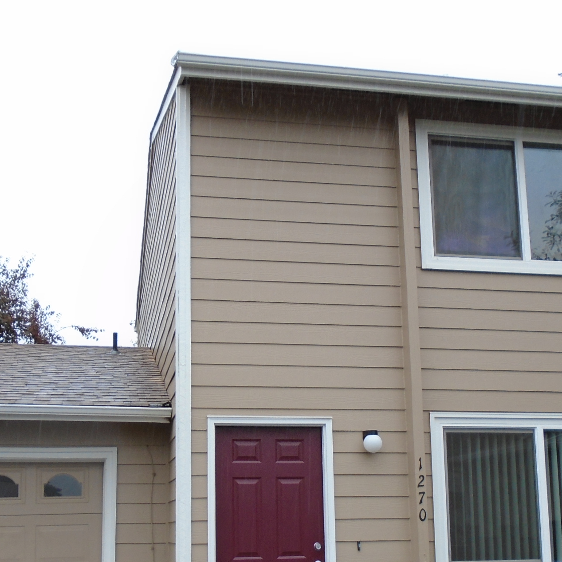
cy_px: 385
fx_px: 863
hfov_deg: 36.1
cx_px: 271
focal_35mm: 47
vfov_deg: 35.6
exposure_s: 1/100
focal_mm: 4.6
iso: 100
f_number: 3.2
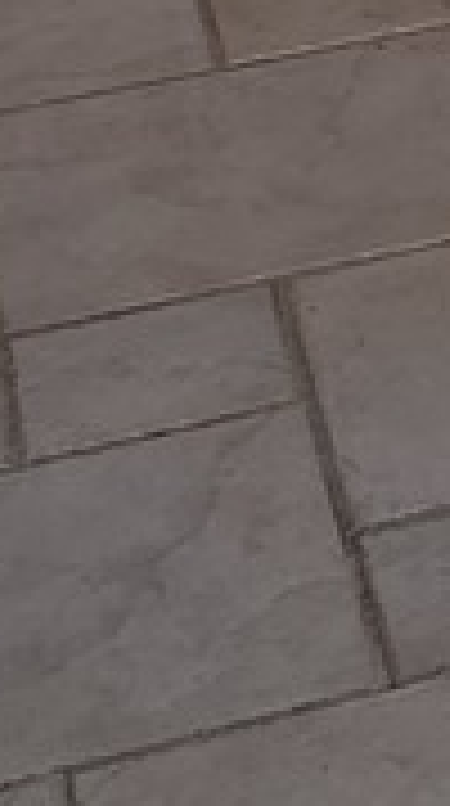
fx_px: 4307
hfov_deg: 5.1
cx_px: 2056
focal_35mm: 202
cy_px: -1184
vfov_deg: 9.4
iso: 40
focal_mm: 6.3
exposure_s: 1/50
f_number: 1.7
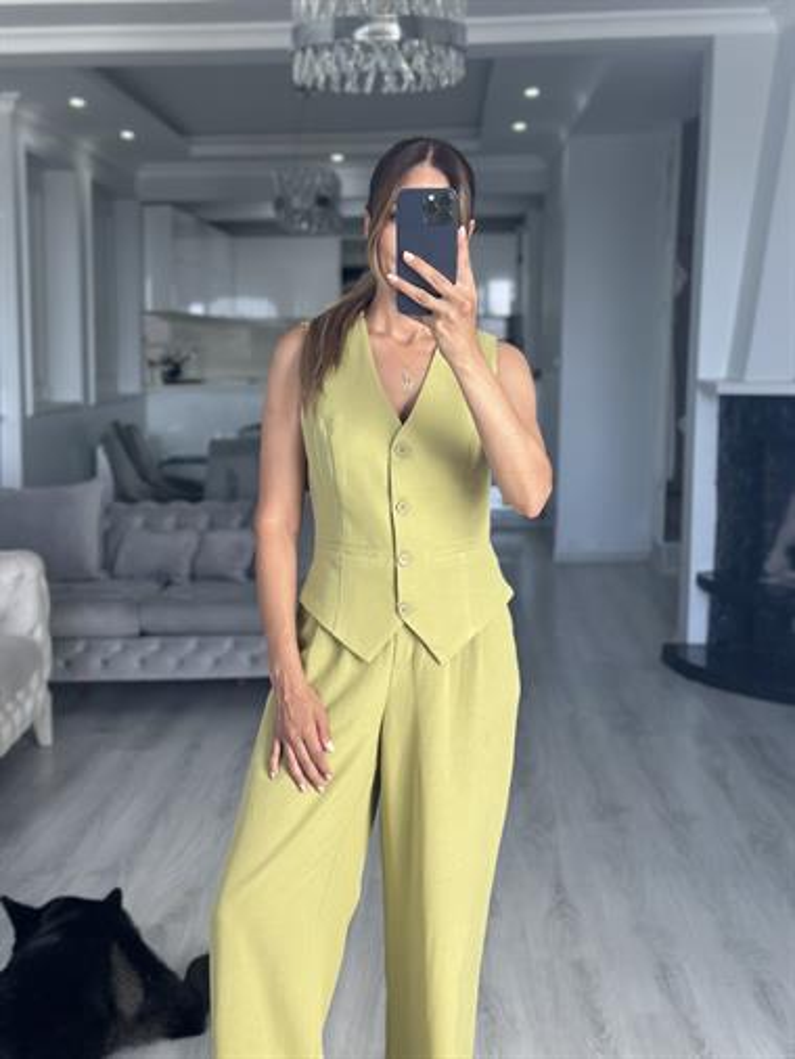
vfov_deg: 39.6
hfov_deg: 30.3
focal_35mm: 48
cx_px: 398
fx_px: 1469
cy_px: 530
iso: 125
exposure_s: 1/166
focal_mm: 6.86
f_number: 1.78
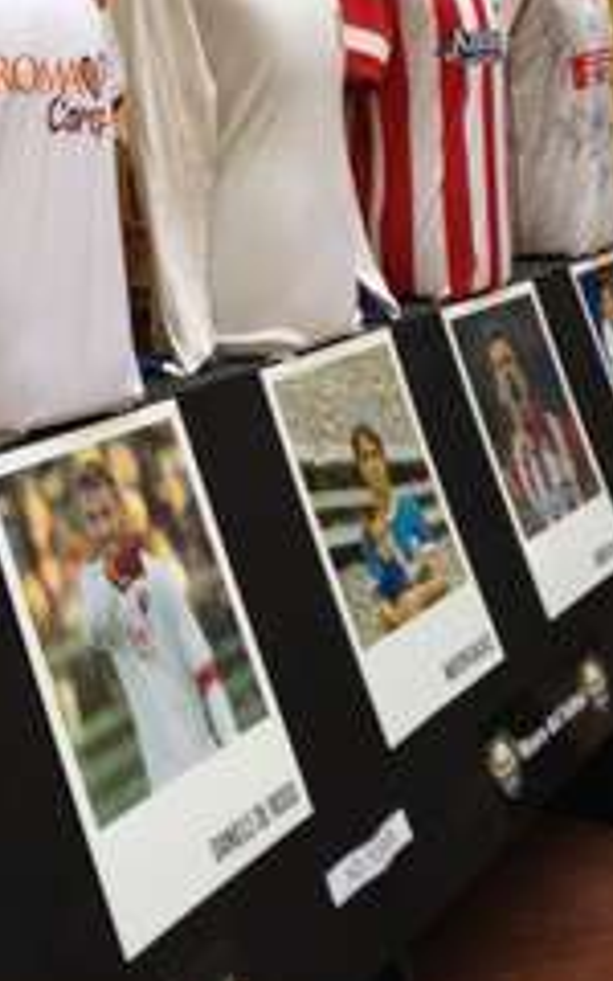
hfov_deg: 18.1
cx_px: 78
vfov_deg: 28.7
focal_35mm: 71
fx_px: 1898
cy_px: 305
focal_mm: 4.28
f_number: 2.4
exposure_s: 1/20
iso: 64
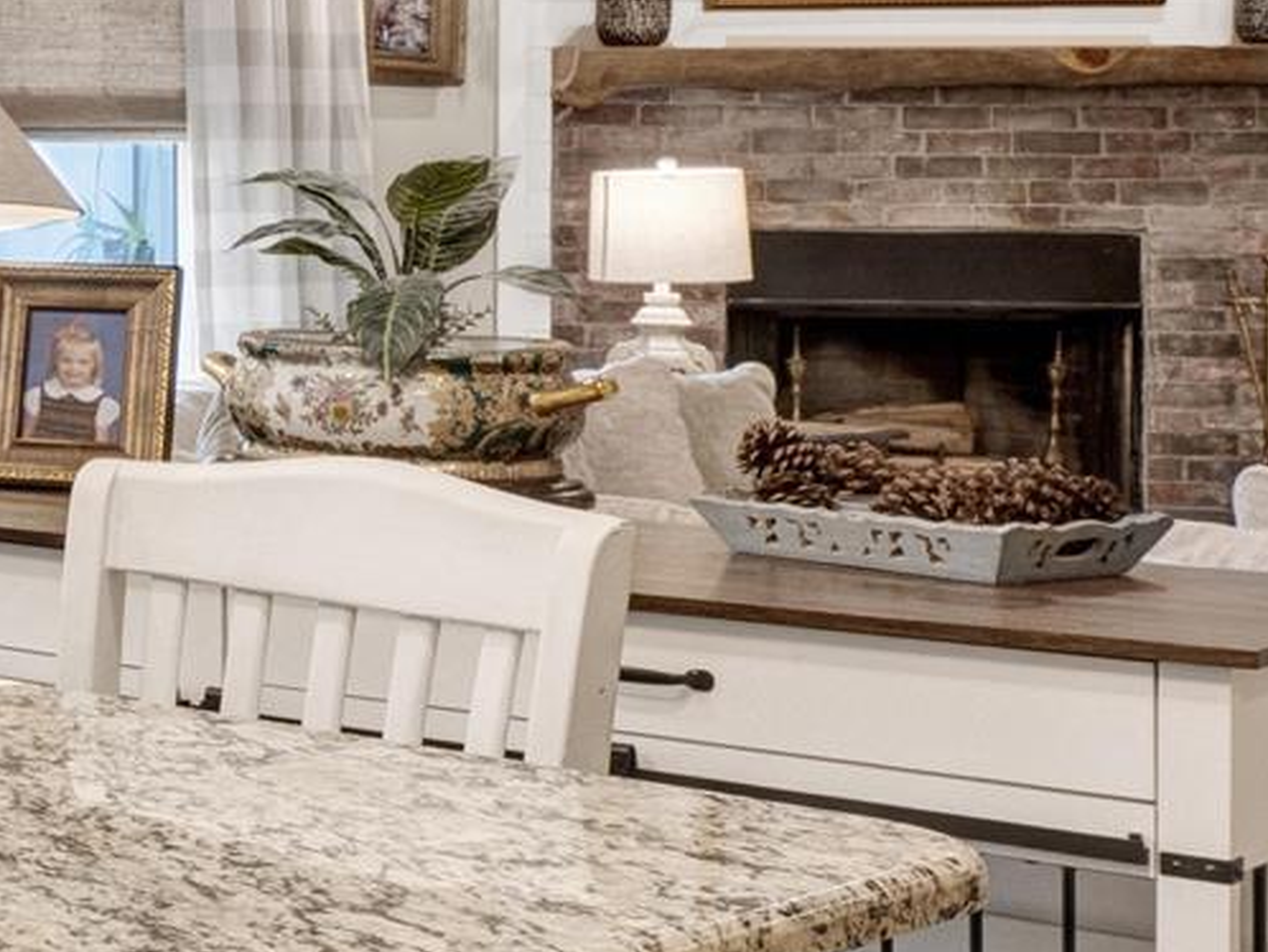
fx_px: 3042
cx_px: -1189
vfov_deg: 17.6
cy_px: 148
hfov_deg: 17.6
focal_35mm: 83
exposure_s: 1/2.5
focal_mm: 14
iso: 400
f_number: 11
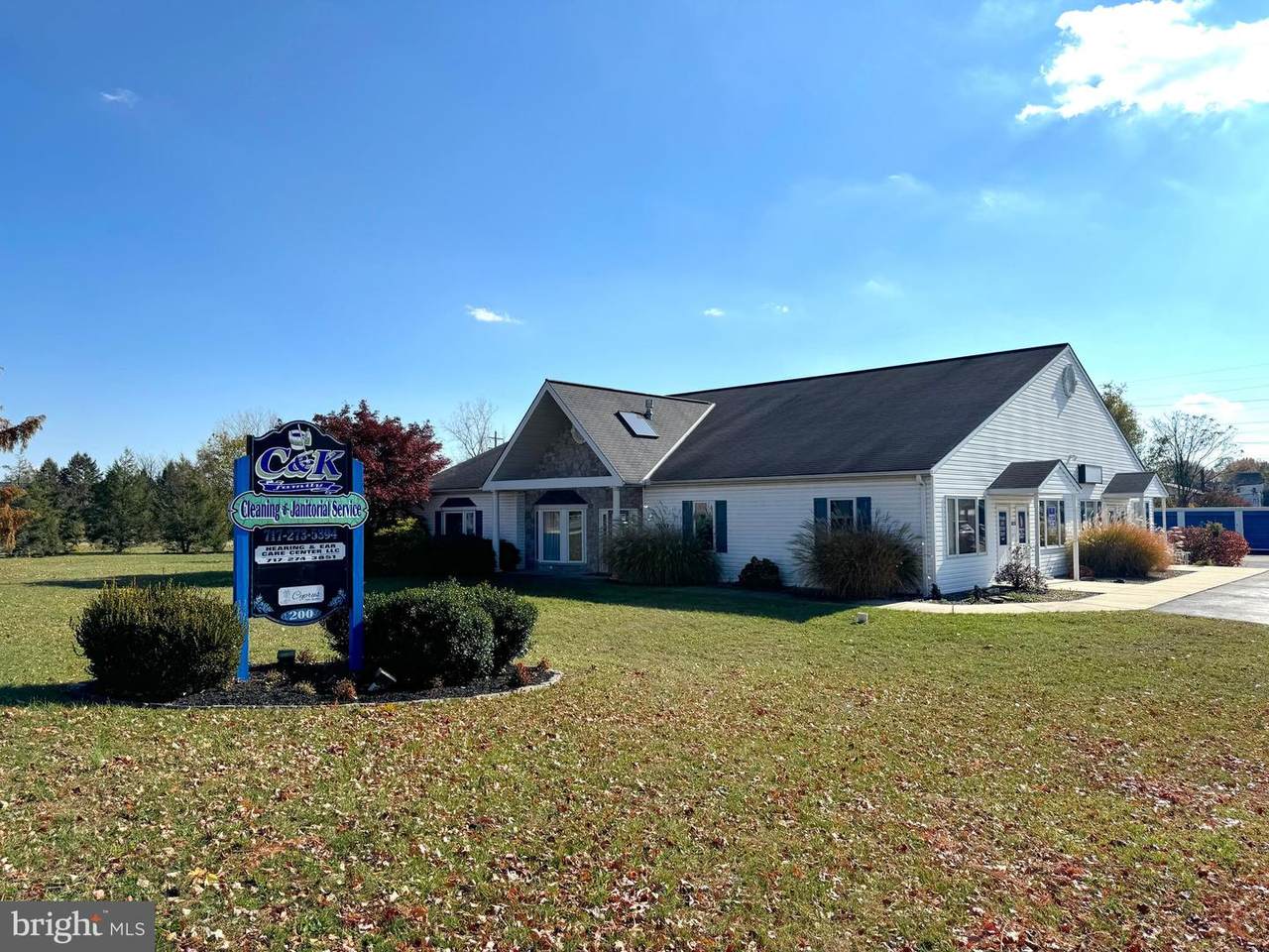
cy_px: 476
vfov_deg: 56.8
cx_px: 634
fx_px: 880
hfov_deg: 71.6
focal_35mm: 24
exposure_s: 1/7937
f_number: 1.78
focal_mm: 6.76
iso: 80
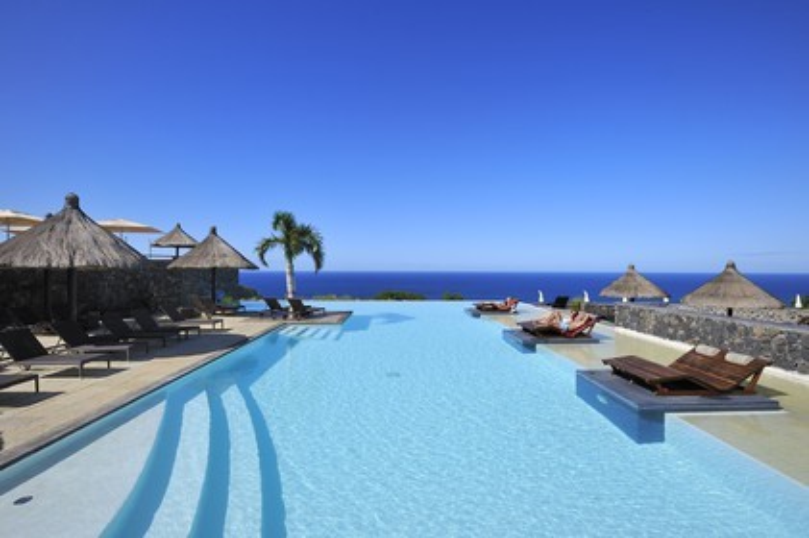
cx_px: 404
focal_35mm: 16
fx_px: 359
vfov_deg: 73.7
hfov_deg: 96.8
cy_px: 269
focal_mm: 16
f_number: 20
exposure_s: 1/160
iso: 200
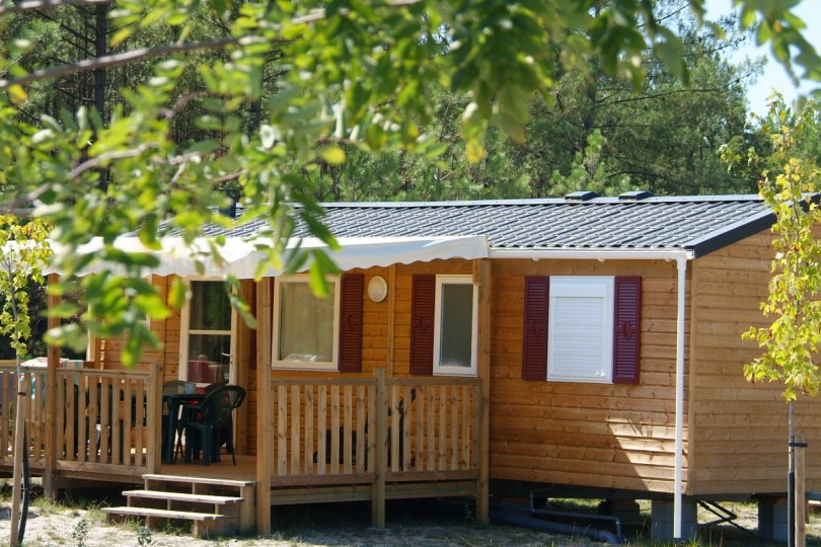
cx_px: 425
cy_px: 244
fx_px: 2508
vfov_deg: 12.5
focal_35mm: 110
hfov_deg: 18.6
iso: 200
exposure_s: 1/180
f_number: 6.7
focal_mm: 58
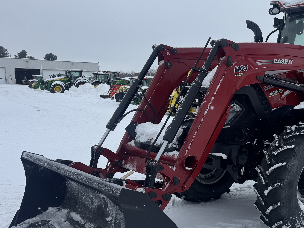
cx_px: 262
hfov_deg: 39.6
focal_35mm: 45
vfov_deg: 32.0
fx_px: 395
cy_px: 149
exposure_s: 1/3096
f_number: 1.78
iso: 80
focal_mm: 6.76
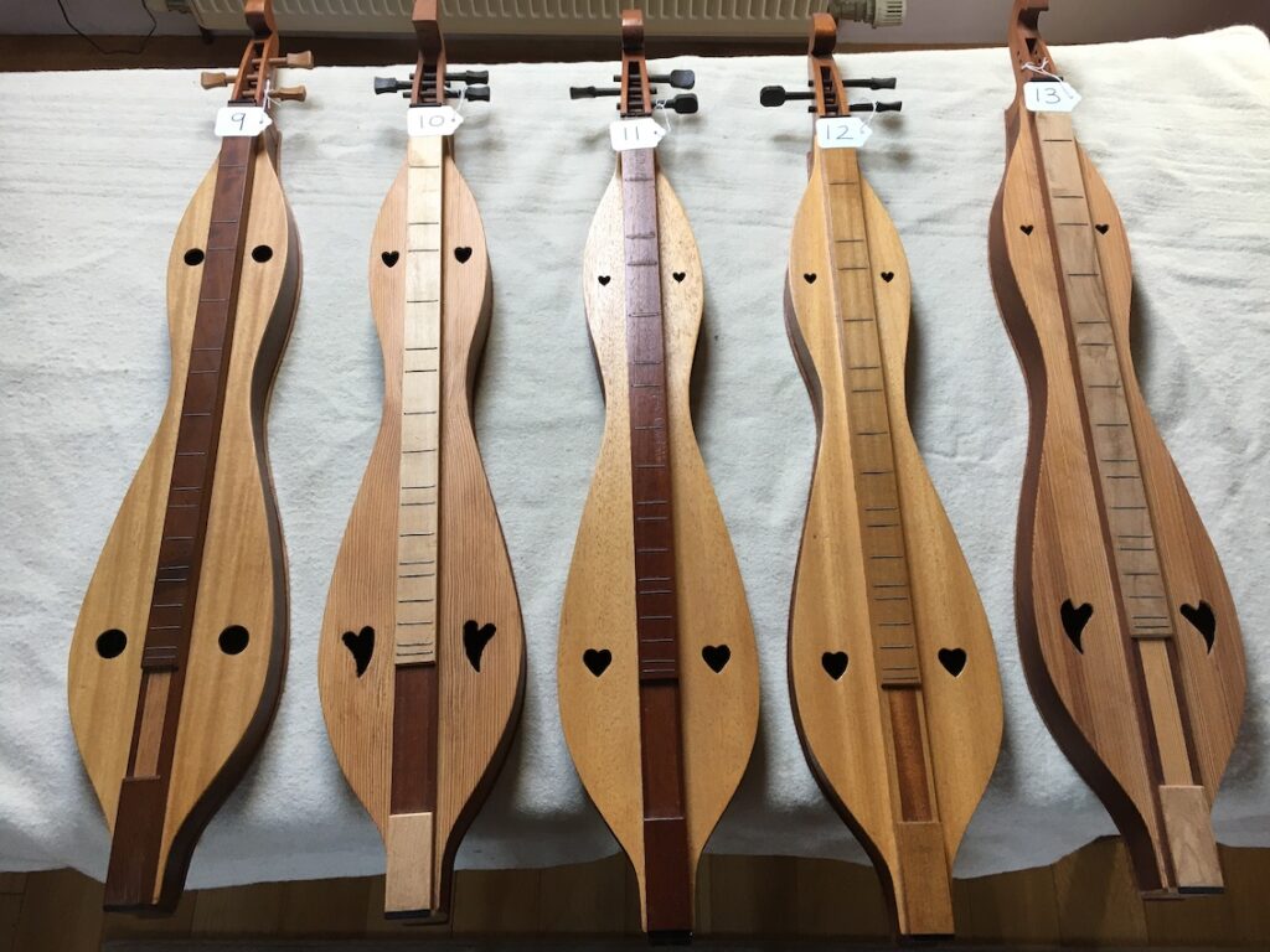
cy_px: 476
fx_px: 1064
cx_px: 635
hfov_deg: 61.7
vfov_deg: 48.2
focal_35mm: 29
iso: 50
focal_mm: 4.15
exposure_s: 1/33
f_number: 2.2
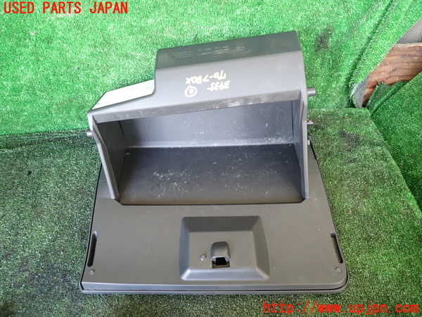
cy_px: 158
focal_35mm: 25
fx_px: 305
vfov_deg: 54.9
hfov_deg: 69.4
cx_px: 211
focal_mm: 4.5
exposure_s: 1/30
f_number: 2
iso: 250
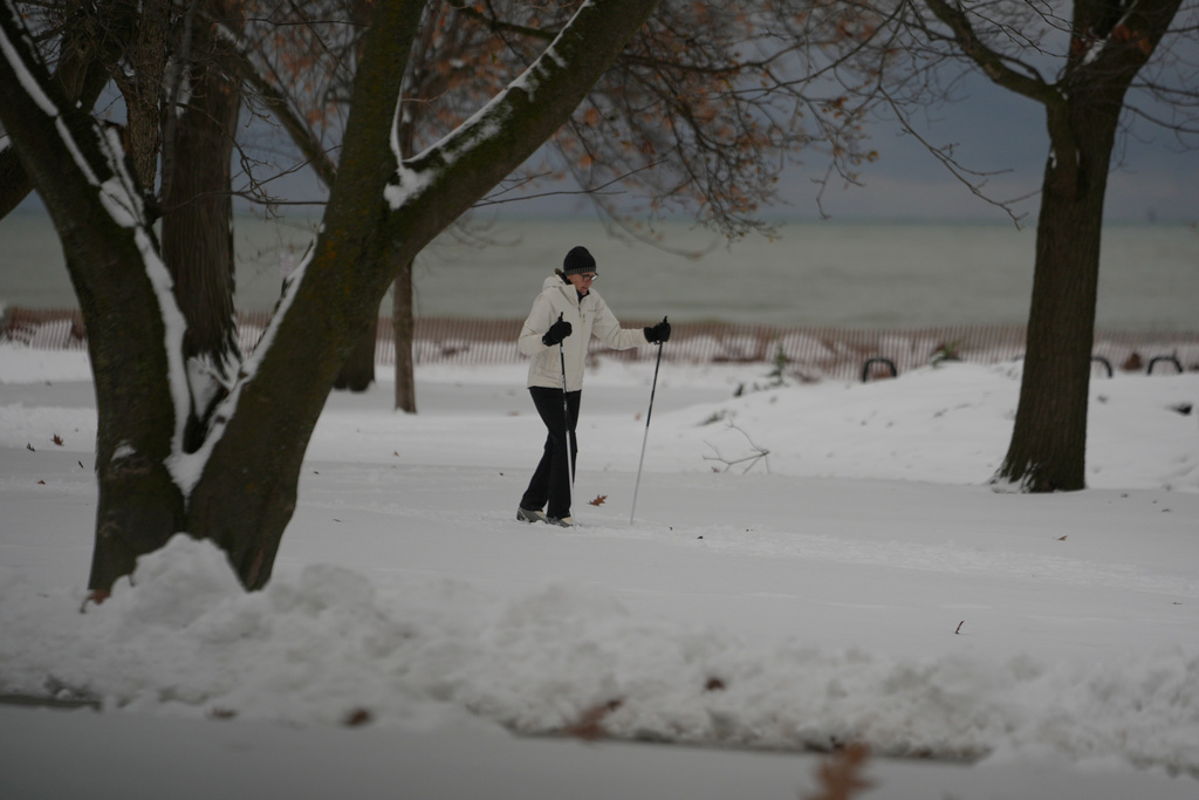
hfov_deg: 10.3
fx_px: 6662
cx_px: 600
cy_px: 400
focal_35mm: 200
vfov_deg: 6.9
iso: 250
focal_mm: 200
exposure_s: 1/3200
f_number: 2.8
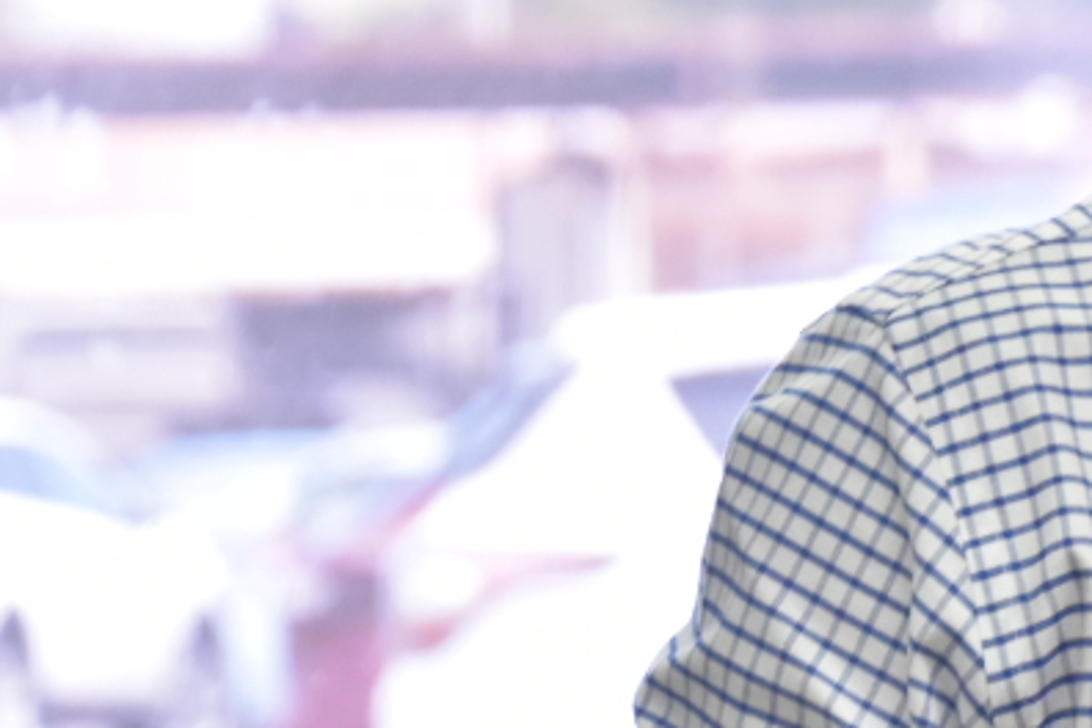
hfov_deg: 3.9
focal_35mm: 522
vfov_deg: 2.6
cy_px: 229
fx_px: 15834
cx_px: 2112
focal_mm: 85
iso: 1250
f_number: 5.3
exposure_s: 1/60
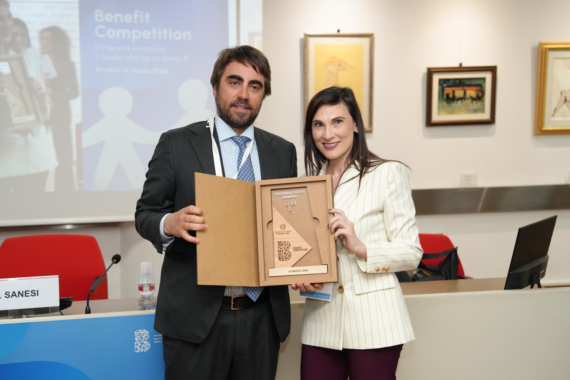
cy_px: 190
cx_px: 285
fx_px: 918
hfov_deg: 34.5
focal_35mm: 58
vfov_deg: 23.4
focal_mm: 58
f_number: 4
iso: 2000
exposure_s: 1/200
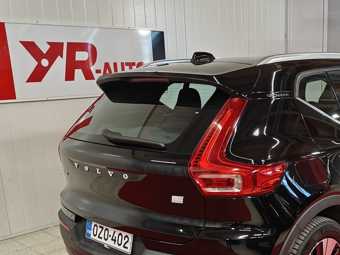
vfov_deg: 29.8
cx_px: 239
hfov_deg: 39.0
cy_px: 191
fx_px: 472
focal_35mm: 48
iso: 100
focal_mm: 5.59
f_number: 1.8
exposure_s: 1/56
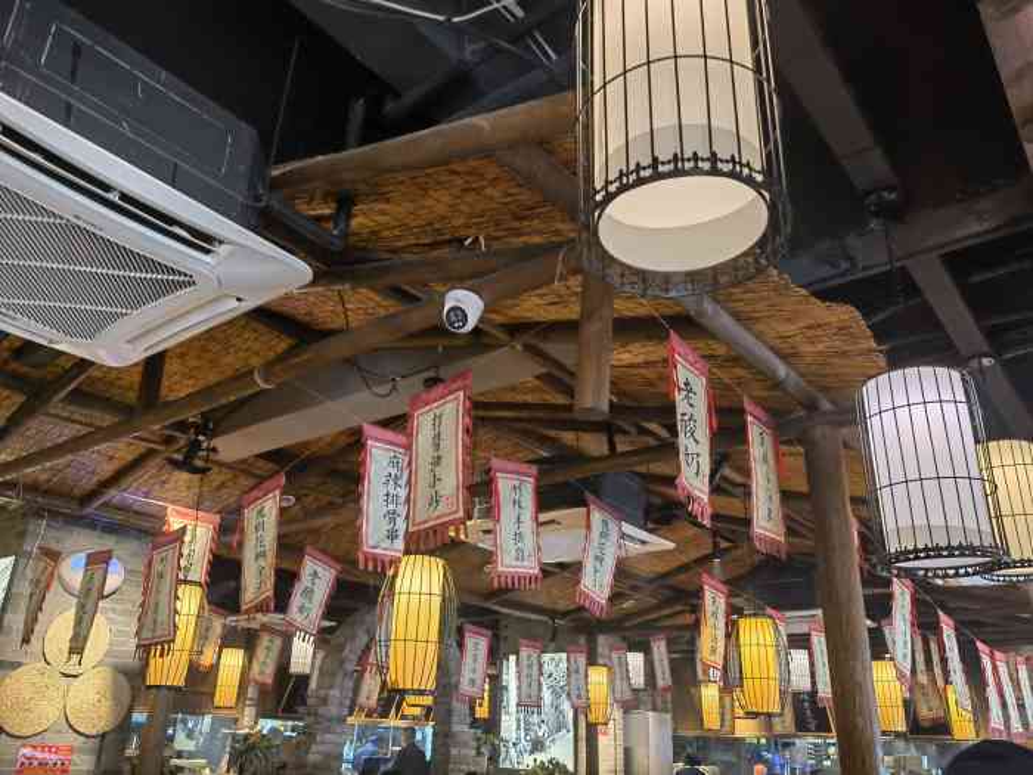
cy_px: 388
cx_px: 516
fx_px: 806
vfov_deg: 51.4
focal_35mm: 27
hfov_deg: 65.3
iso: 100
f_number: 1.8
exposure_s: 1/50
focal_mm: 5.54
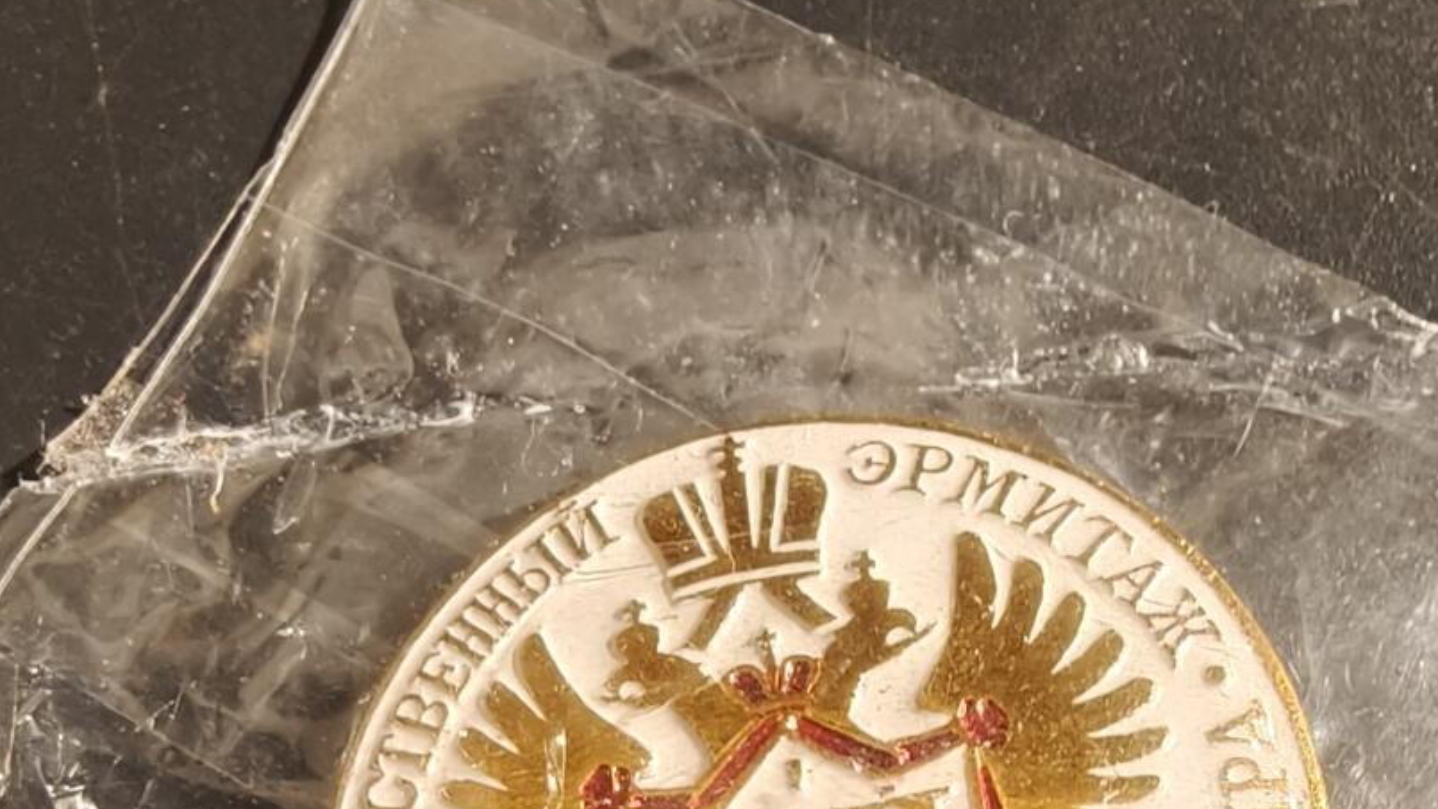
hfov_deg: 37.2
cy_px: 1041
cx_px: 791
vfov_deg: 19.8
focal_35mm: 56
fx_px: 2135
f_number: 2
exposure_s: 1/50
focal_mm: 2.32
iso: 200
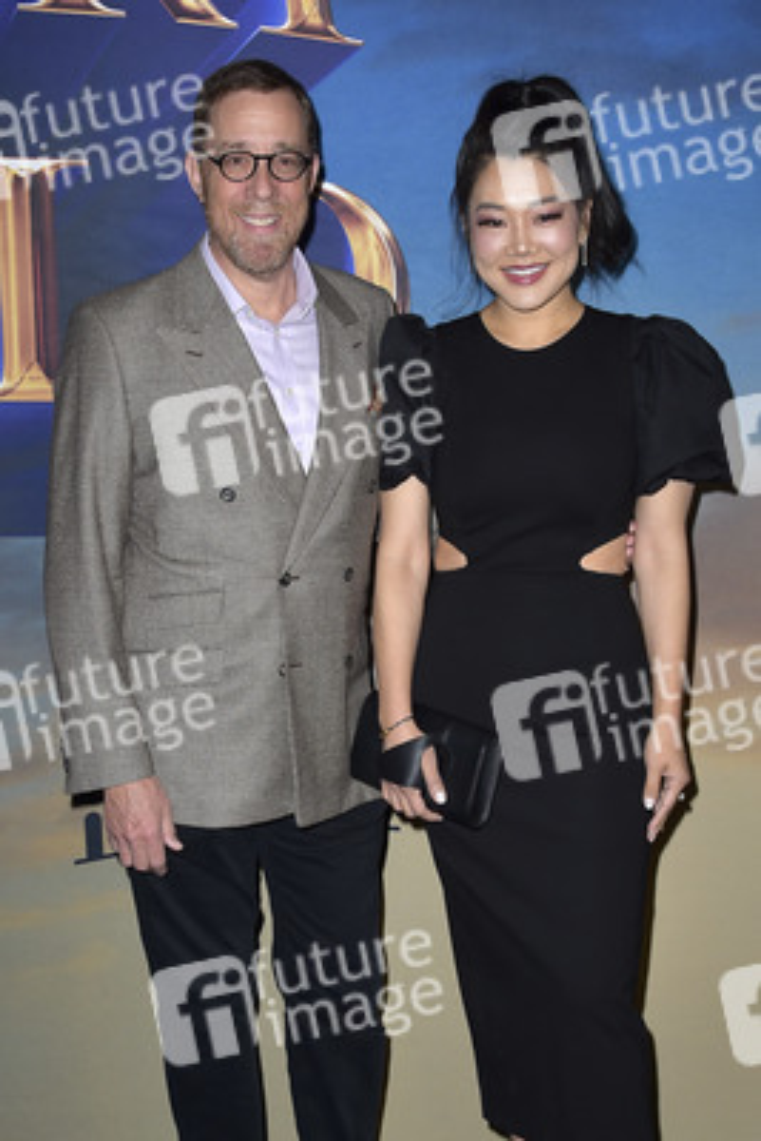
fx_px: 1330
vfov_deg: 46.4
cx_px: 380
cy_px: 570
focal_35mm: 42
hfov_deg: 31.9
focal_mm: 42
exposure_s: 1/250
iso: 320
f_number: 6.3
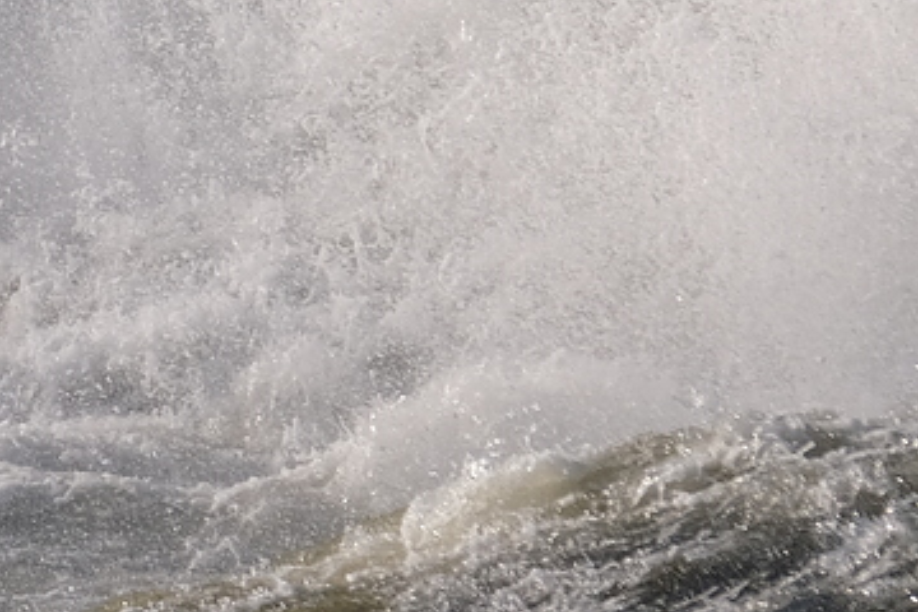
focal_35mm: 1720
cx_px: -46
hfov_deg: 1.2
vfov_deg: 0.8
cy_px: -499
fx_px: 43857
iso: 500
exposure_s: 1/4000
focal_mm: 258
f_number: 6.3
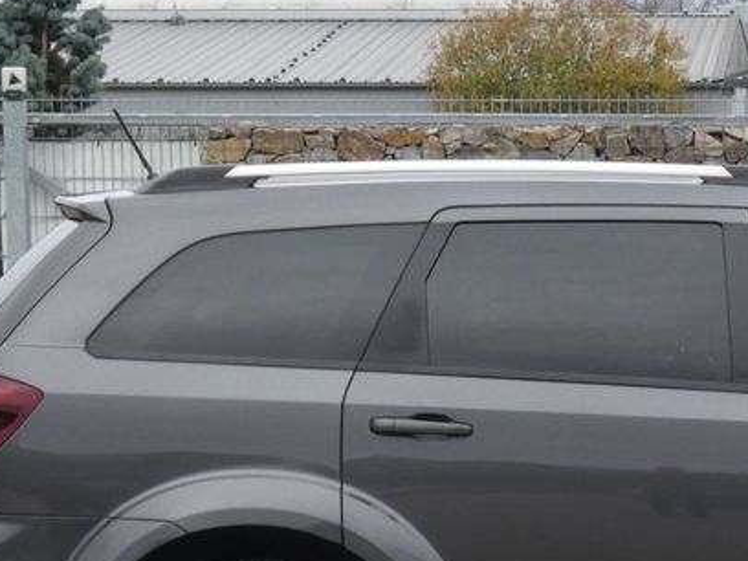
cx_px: 823
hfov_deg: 12.3
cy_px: 456
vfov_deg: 9.4
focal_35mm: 158
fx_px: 3414
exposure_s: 1/80
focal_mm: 11.3
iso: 200
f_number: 5.6
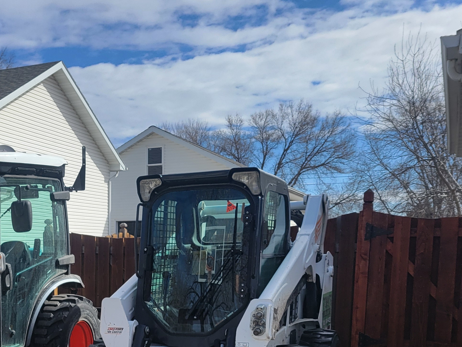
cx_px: 58
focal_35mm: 54
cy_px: 346
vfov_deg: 25.7
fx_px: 721
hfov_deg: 33.9
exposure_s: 1/2737
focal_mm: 5.4
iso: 40
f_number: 1.8
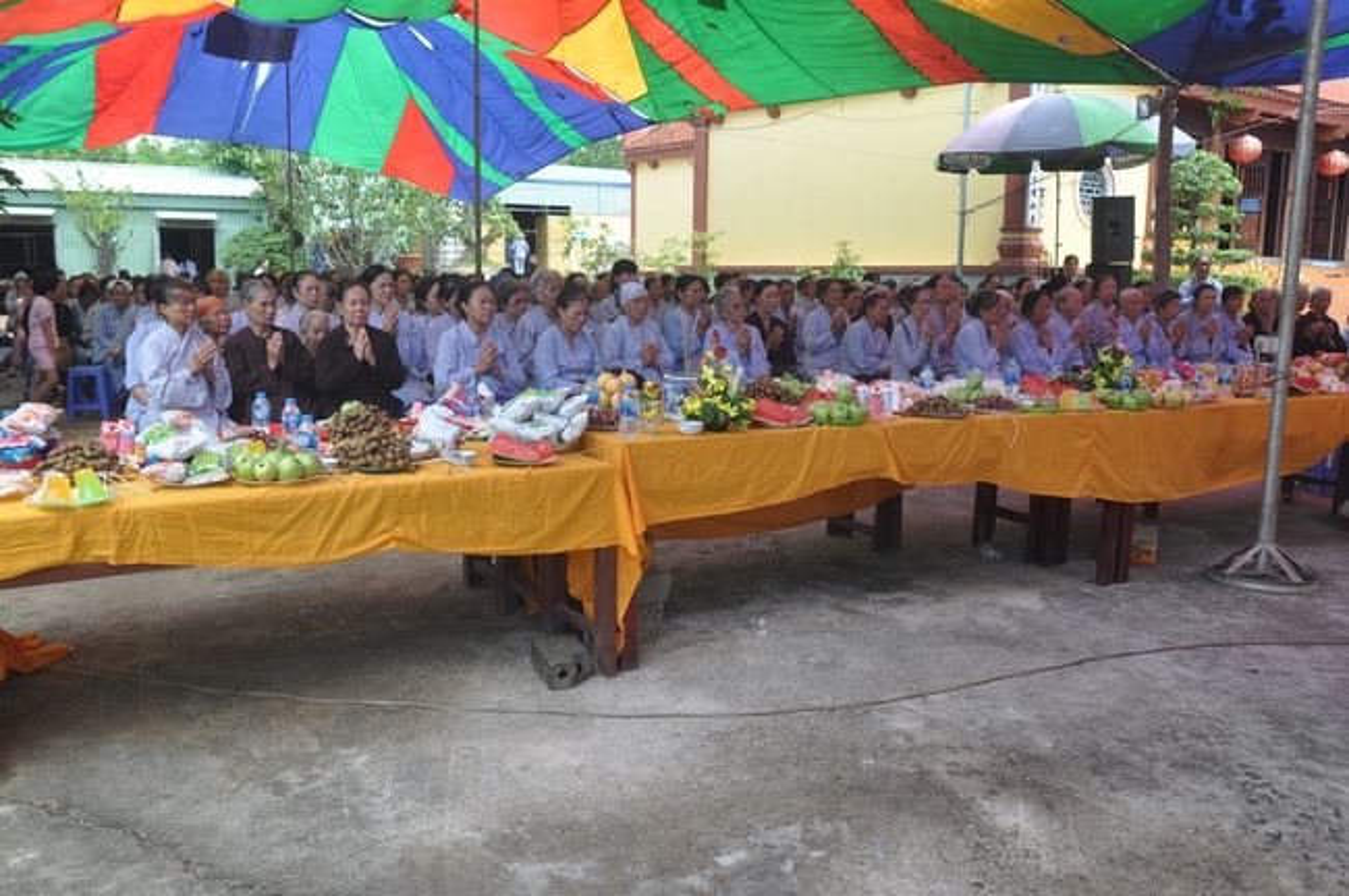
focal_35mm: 32
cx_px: 674
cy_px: 448
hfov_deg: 59.5
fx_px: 1179
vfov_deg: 41.6
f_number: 8
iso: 400
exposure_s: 1/250
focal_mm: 21
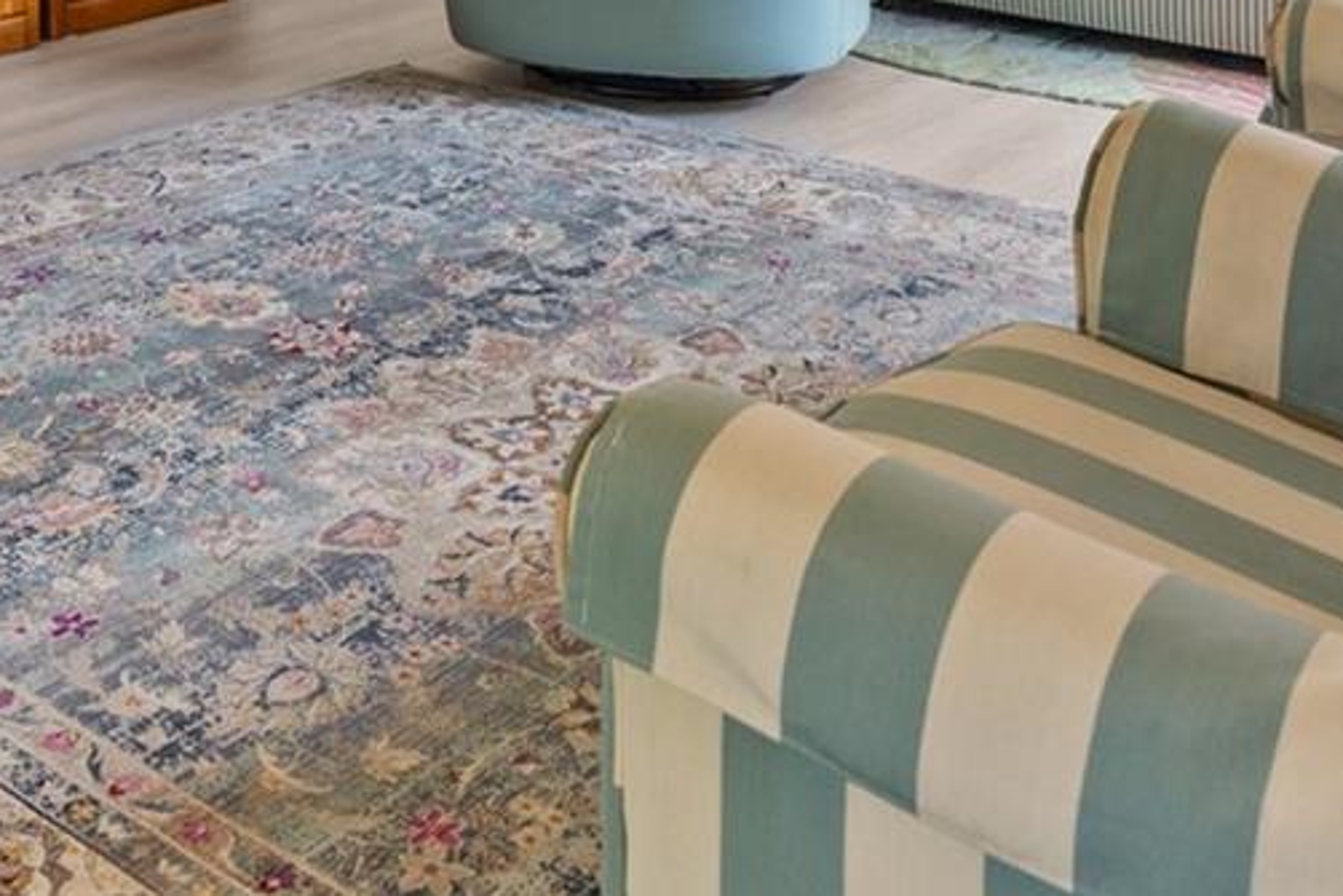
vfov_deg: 22.3
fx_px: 1903
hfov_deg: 38.1
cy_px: -412
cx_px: 377
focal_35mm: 51
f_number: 9
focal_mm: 16
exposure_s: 1/1.25
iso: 250
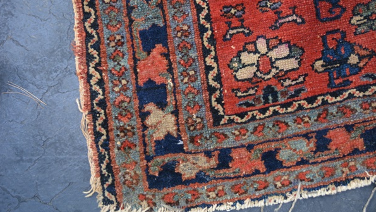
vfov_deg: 21.1
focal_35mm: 57
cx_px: 187
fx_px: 568
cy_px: 114
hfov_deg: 36.6
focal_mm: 36
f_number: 5
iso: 400
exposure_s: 1/100
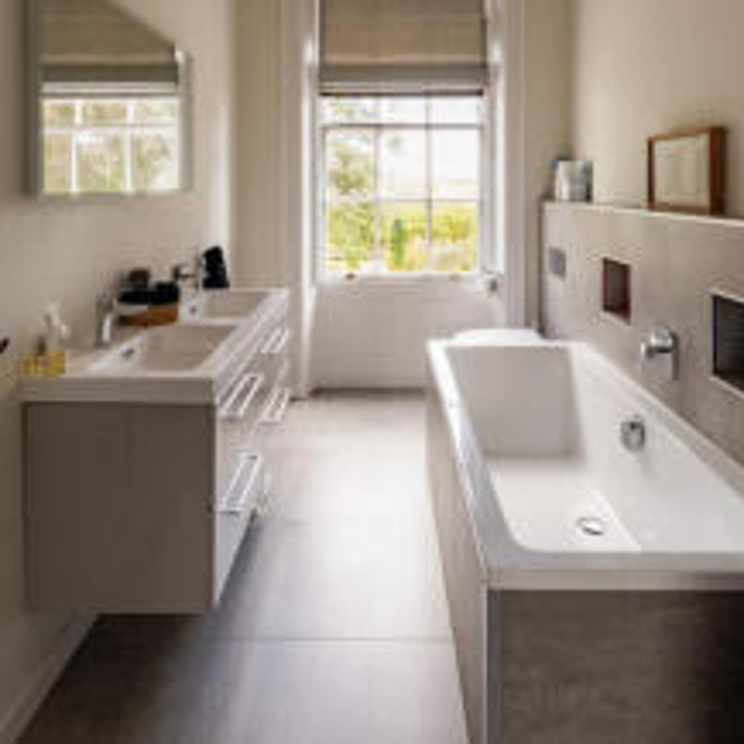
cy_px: 142
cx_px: 372
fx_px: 584
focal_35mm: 24
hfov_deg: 65.0
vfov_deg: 59.6
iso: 200
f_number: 5.6
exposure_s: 1/200
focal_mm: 14
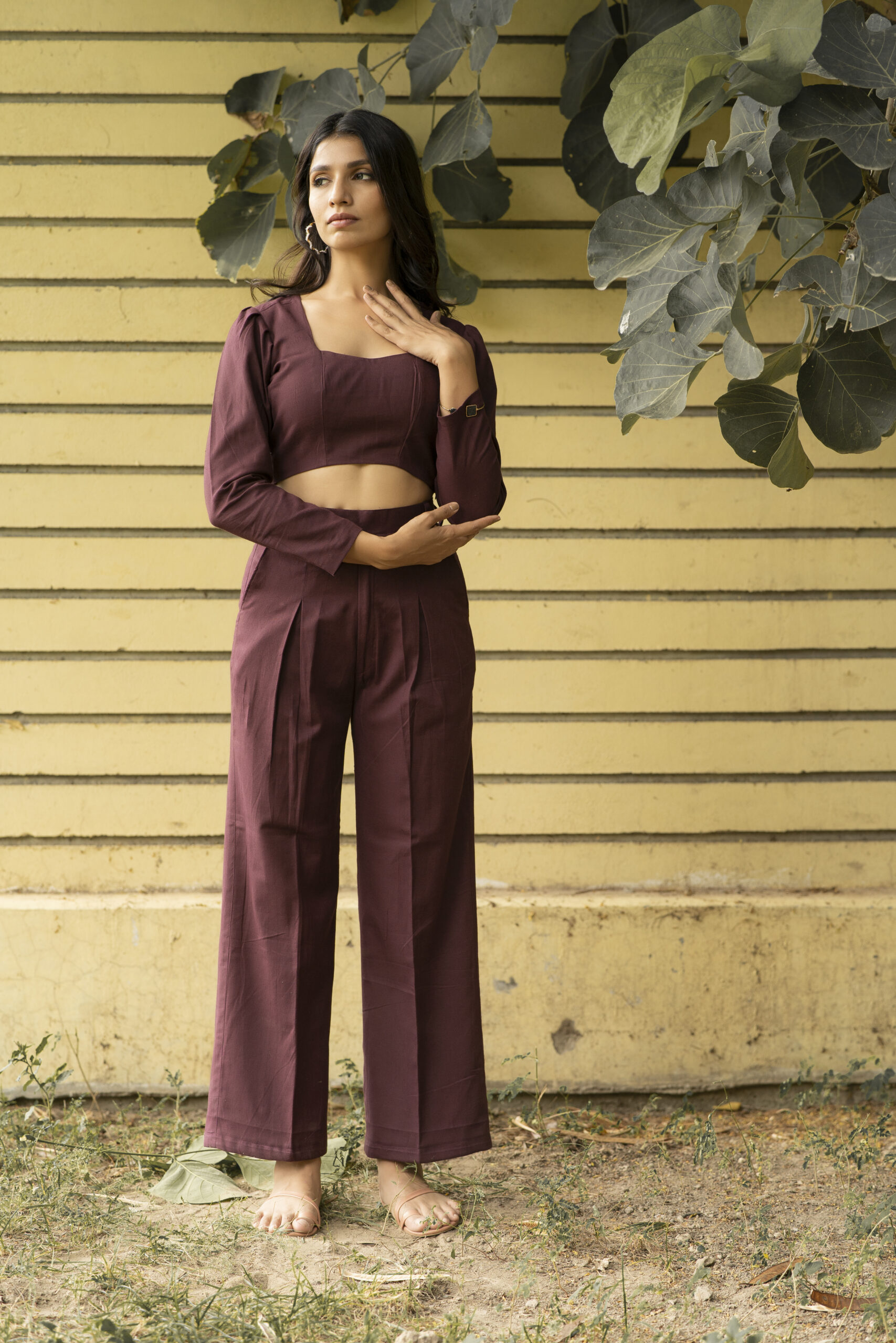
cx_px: 448
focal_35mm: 85
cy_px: 672
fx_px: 3173
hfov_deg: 16.1
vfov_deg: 23.9
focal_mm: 85
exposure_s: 1/320
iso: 125
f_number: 4
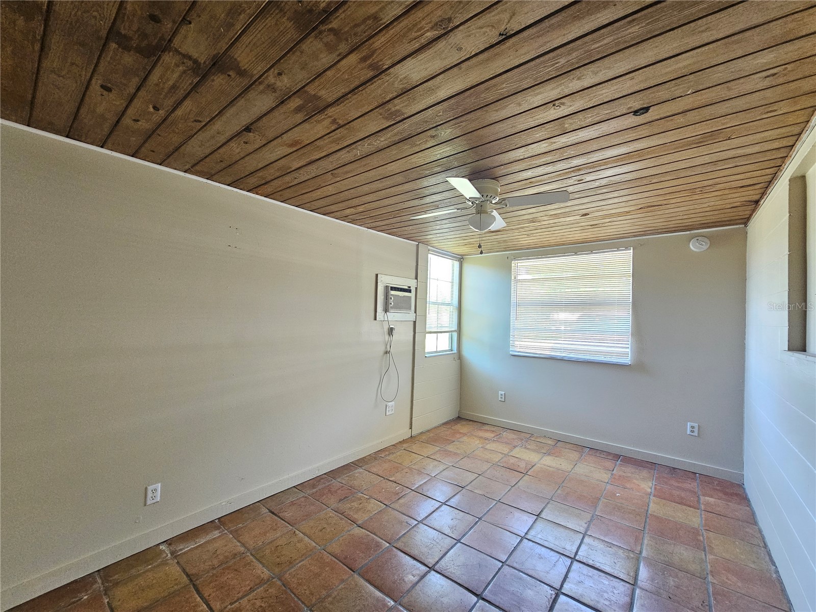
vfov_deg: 89.9
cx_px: 408
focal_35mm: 13
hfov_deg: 106.2
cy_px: 306
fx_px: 306
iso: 400
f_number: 2.2
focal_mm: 2.2
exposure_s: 1/40
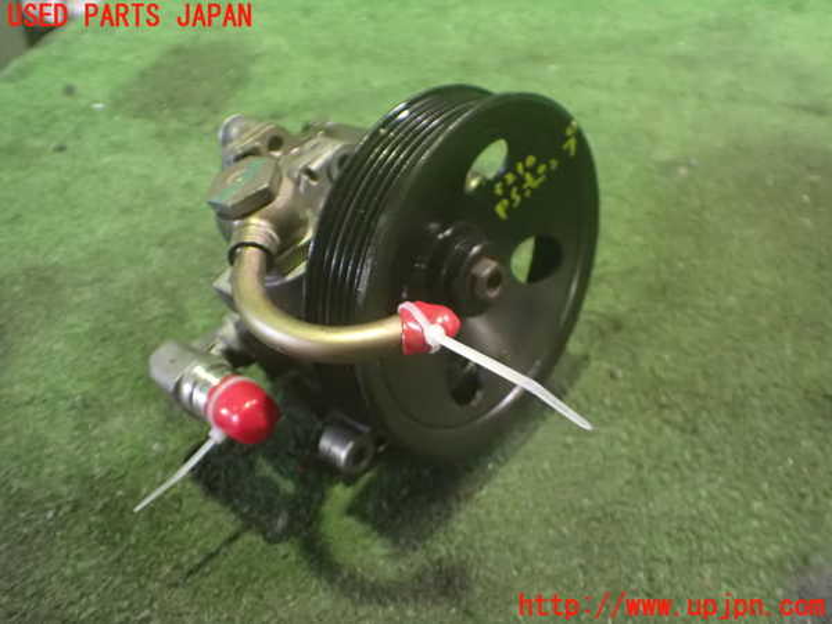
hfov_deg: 60.0
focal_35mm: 30
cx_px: 416
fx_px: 721
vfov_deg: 46.8
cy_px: 312
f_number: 2.3
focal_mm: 5.4
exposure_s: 1/30
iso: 1600
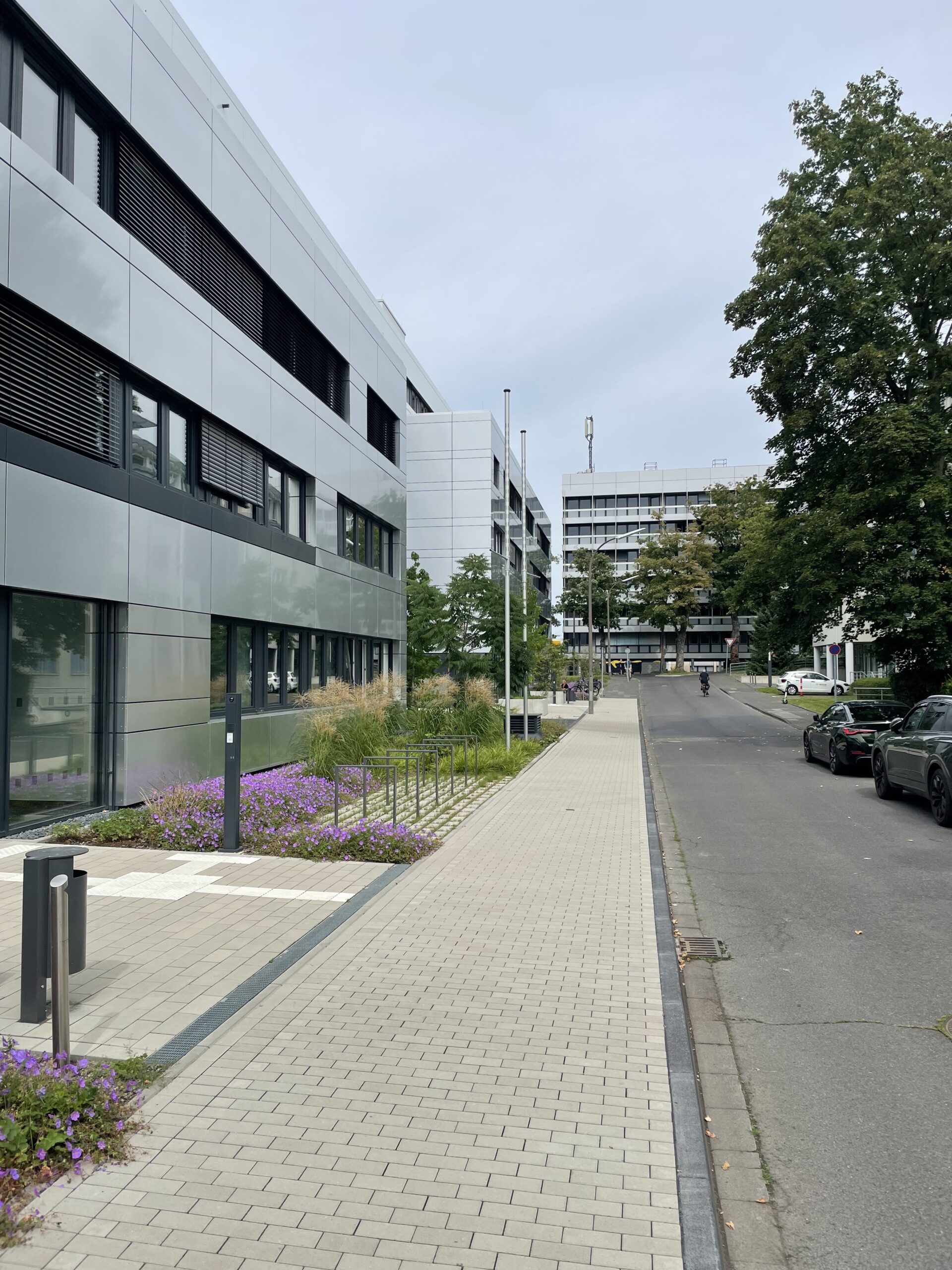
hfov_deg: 53.1
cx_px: 476
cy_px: 635
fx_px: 953
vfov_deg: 67.3
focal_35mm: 26
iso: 32
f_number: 1.6
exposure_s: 1/3861
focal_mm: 4.2
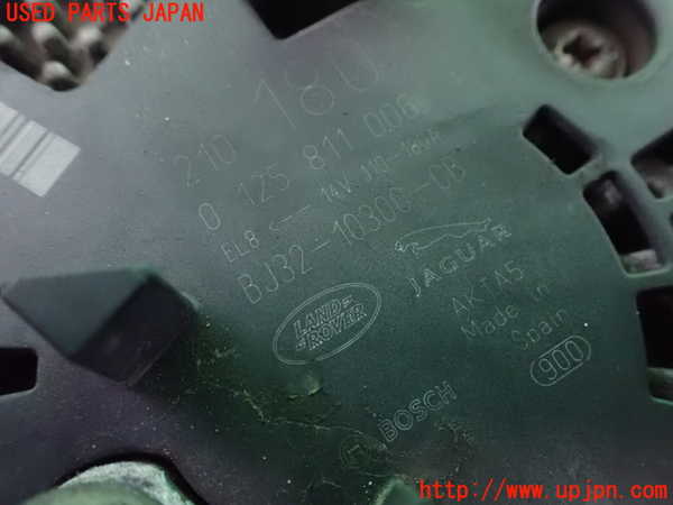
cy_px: 252
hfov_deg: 60.0
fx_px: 583
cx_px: 336
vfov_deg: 46.8
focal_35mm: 30
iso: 1600
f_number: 2.3
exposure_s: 1/25
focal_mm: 5.4
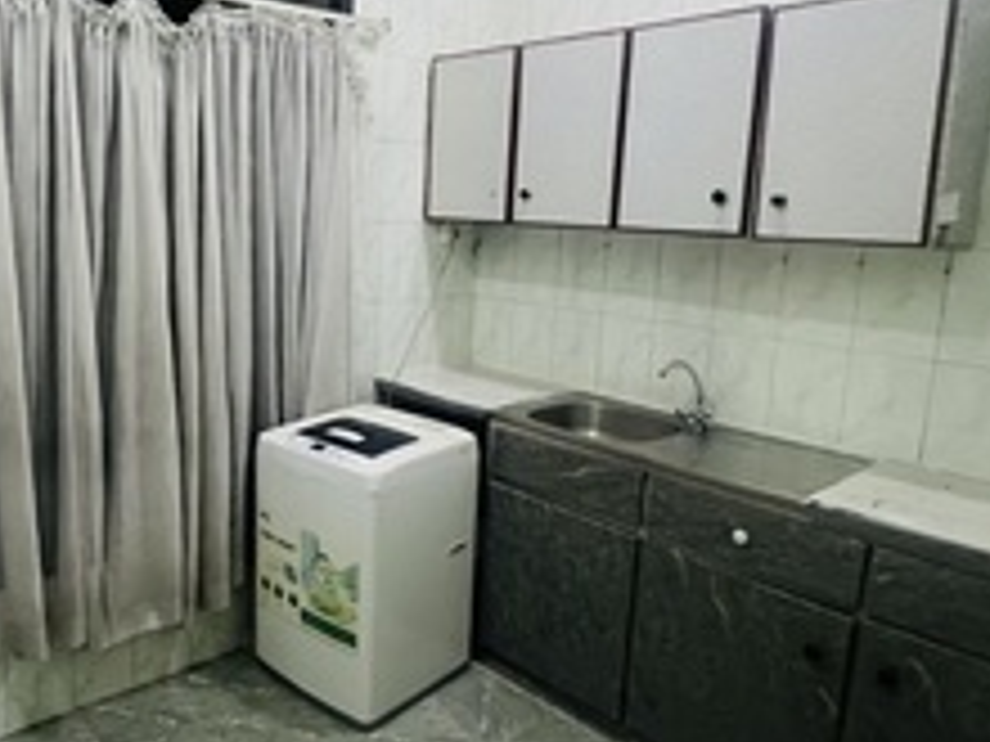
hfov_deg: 63.5
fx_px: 772
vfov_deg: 51.2
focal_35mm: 27
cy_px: 326
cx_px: 322
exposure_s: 1/50
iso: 400
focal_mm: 1.57
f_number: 1.8
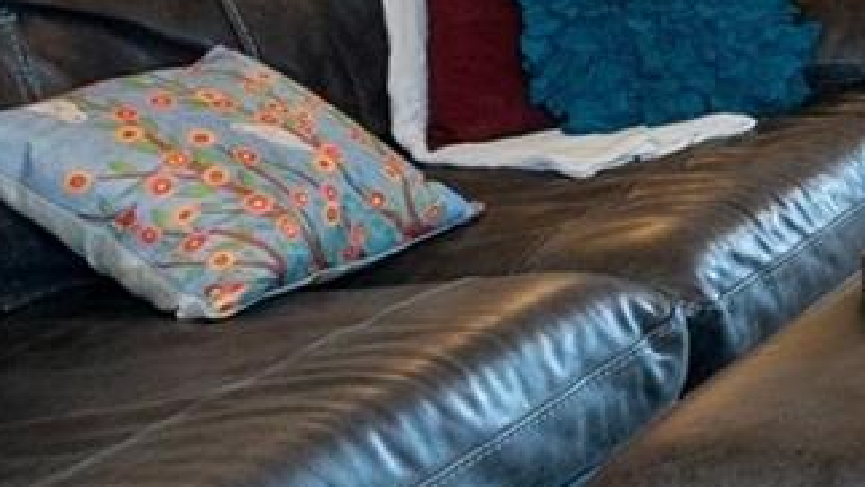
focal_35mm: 83
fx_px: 1905
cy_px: -380
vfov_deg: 13.2
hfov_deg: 17.7
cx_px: 1743
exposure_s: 1/10
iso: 800
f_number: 8
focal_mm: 16
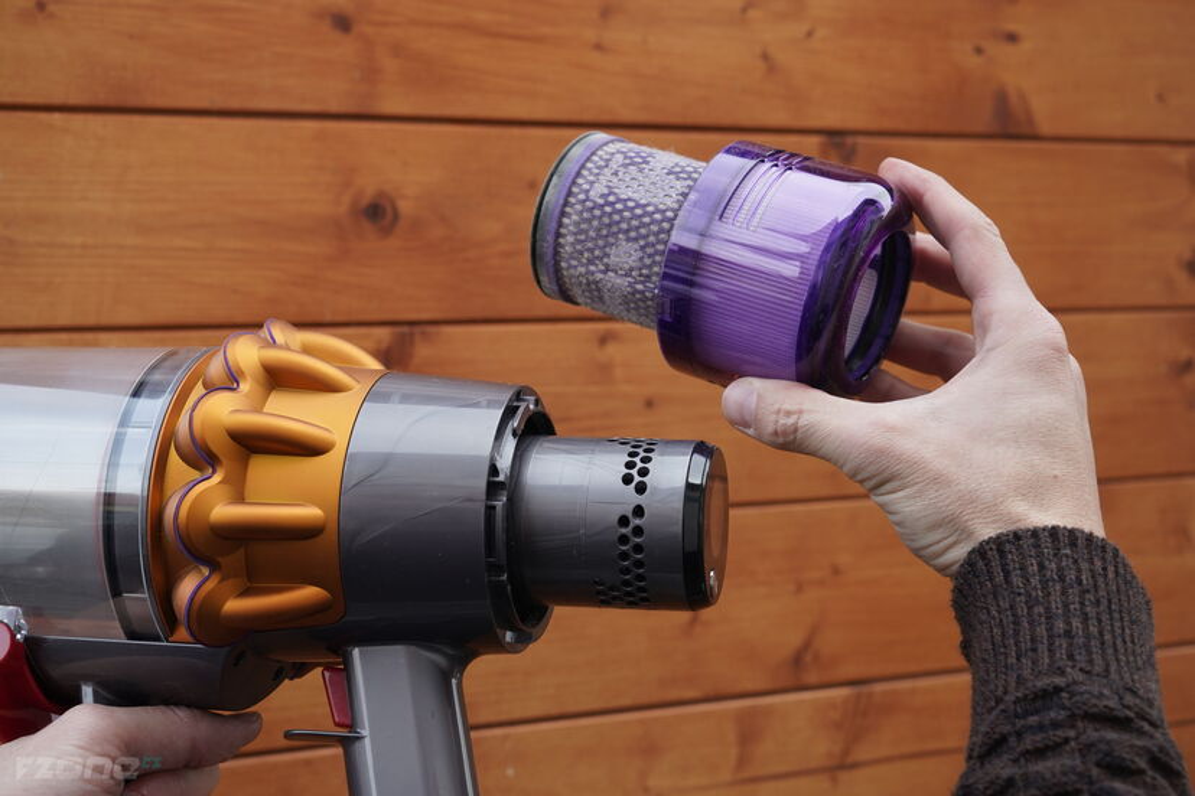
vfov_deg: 28.1
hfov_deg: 41.1
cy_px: 398
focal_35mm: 48
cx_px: 598
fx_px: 1593
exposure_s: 1/160
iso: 400
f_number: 7.1
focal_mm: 48
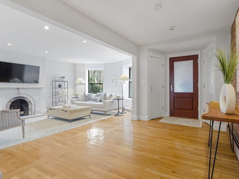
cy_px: 88
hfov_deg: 87.1
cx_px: 138
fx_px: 124
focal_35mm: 18
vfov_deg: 71.6
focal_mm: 16
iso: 320
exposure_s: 13
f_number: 11
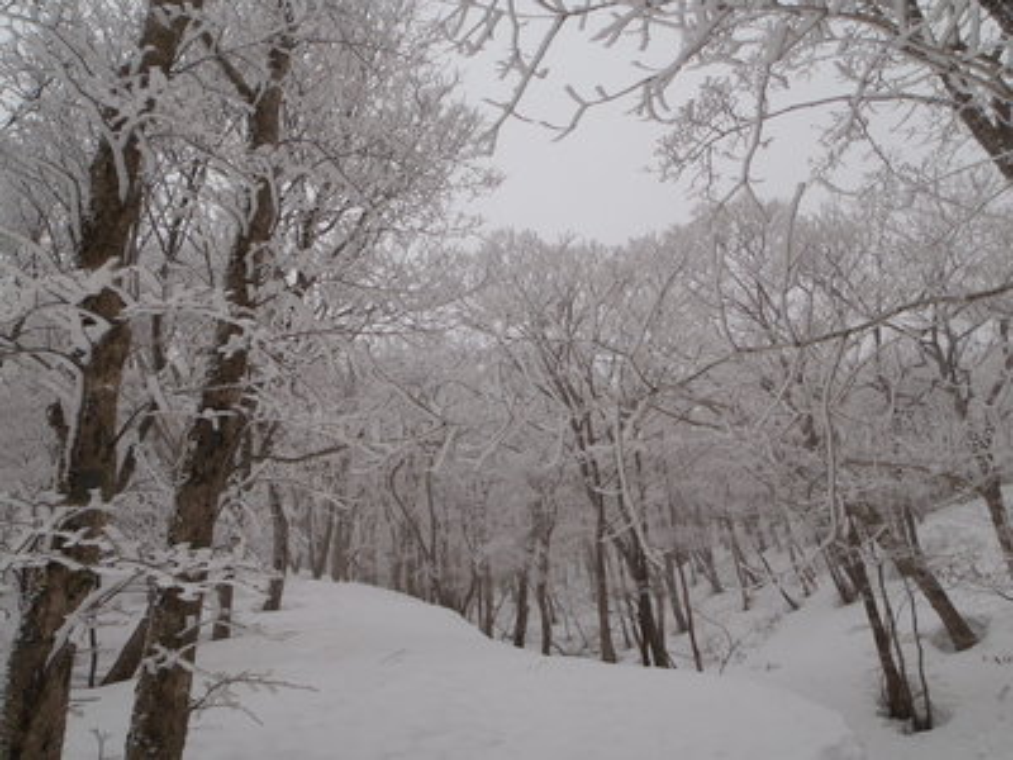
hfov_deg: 63.4
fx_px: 819
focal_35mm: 28
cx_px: 506
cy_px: 380
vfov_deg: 49.7
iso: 80
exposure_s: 1/400
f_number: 4.5
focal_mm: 5
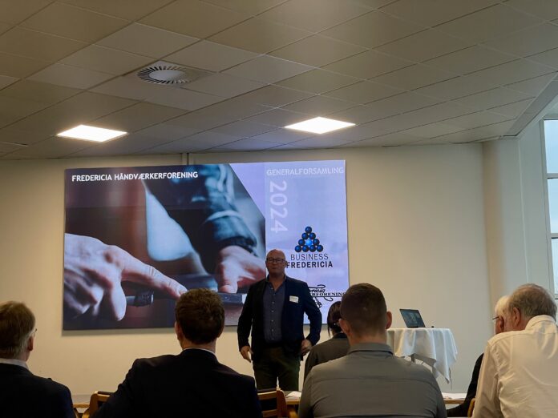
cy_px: 209
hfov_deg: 36.8
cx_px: 279
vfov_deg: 28.0
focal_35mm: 52
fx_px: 838
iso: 125
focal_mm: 6
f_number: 2
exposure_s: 1/99
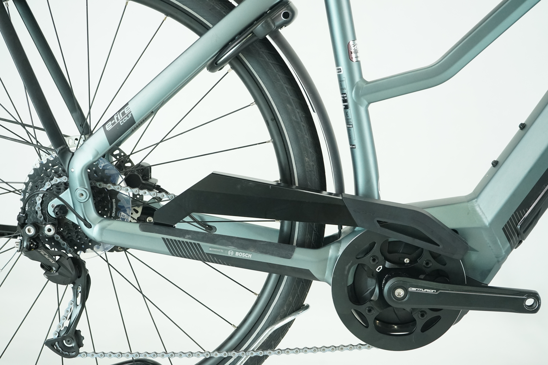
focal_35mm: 60
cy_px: 182
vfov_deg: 22.6
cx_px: 274
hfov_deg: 33.4
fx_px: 913
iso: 2500
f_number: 5.6
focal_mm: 60
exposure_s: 1/200
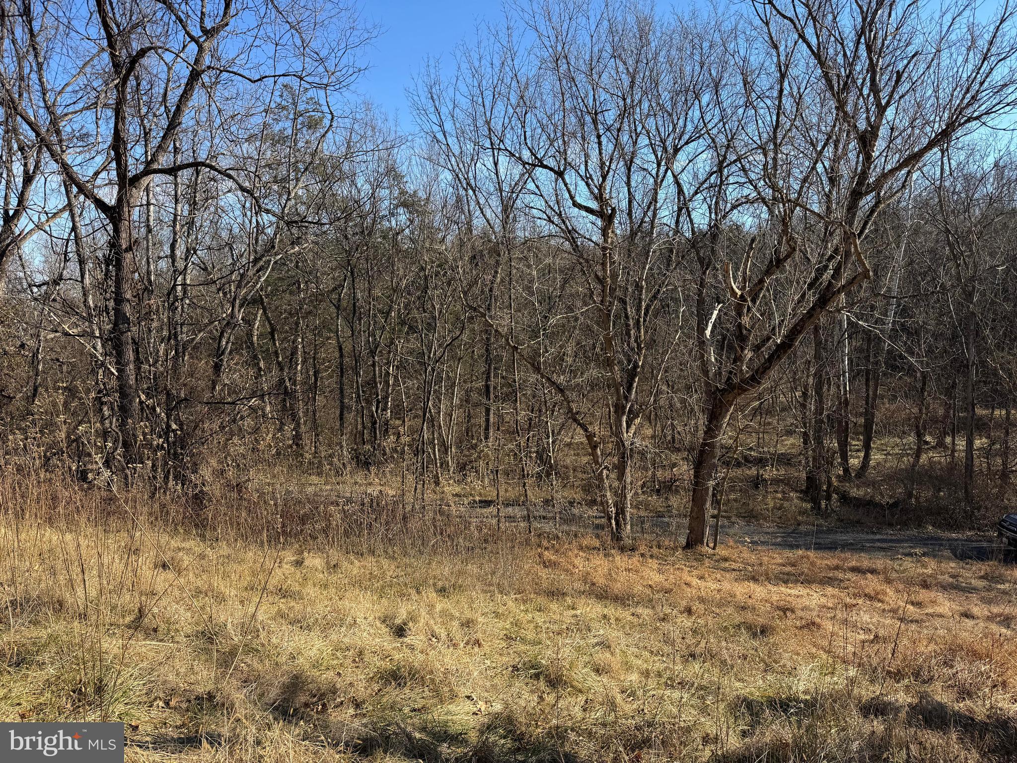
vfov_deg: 56.8
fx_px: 705
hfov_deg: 71.6
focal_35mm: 24
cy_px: 382
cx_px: 508
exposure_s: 1/1923
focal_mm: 6.76
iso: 80
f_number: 1.78
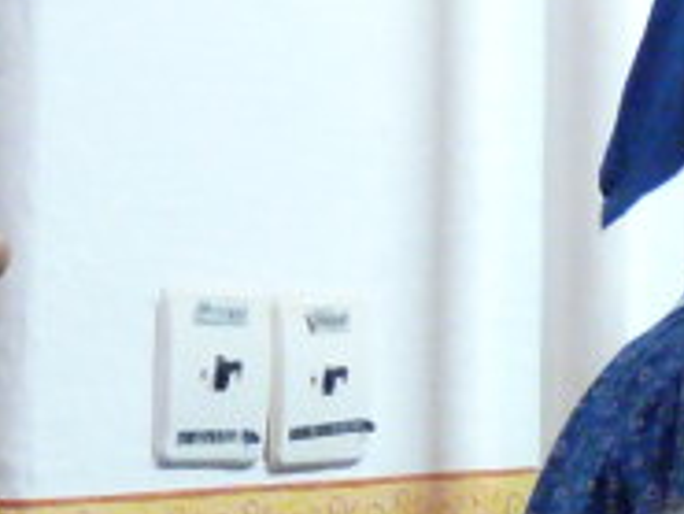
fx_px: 4844
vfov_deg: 6.1
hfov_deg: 7.8
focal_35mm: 245
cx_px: 1179
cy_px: 259
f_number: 3
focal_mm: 7.1
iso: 800
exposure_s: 1/20
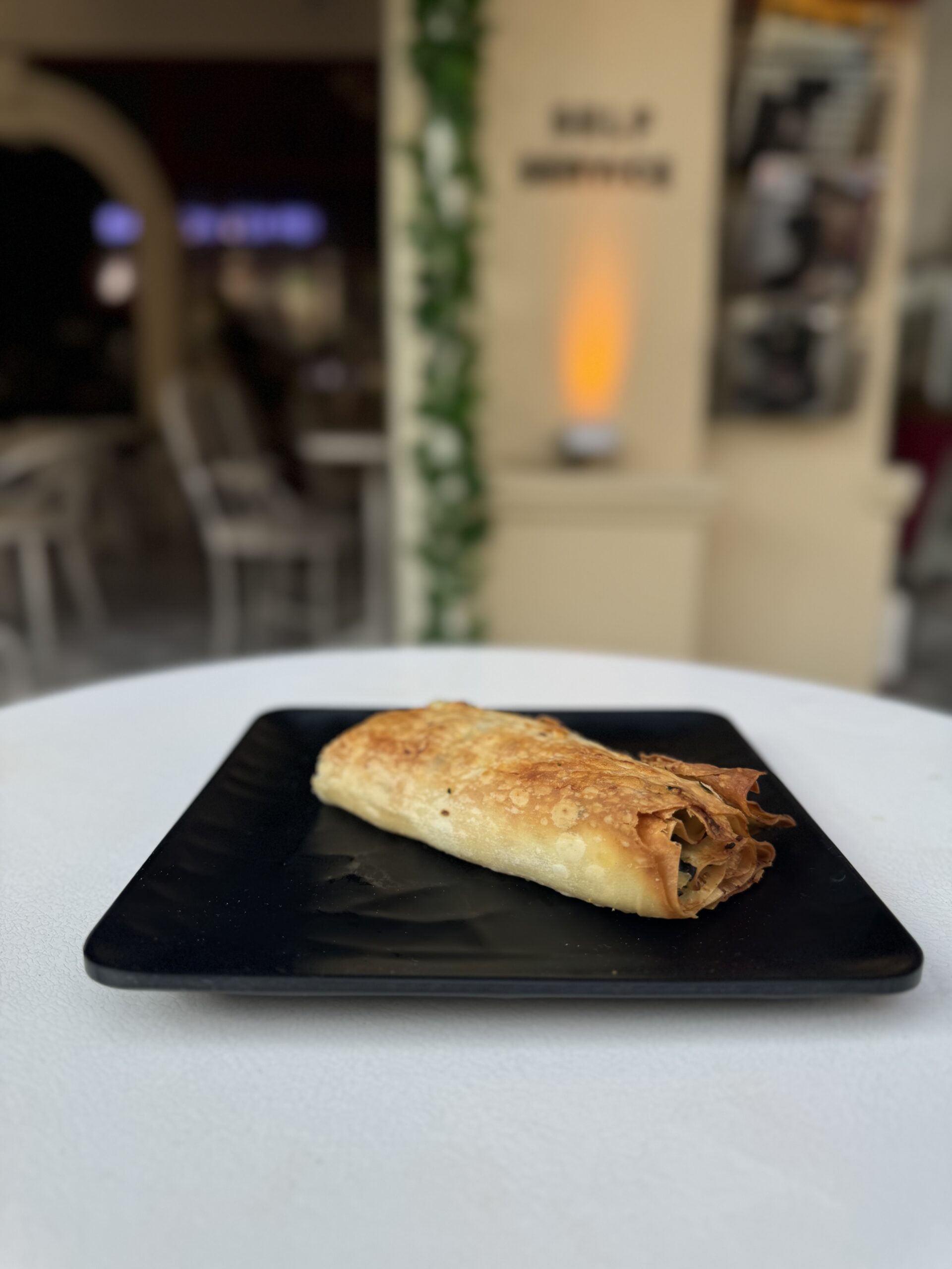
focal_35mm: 24
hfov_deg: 56.8
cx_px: 476
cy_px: 634
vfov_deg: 71.6
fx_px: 880
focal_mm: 6.76
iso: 80
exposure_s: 1/522
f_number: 1.78
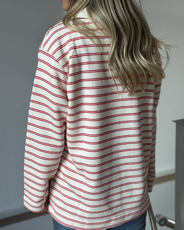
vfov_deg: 36.6
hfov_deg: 29.7
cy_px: 120
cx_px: 92
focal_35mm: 51
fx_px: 347
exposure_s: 1/144
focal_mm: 6.76
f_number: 1.78
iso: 64
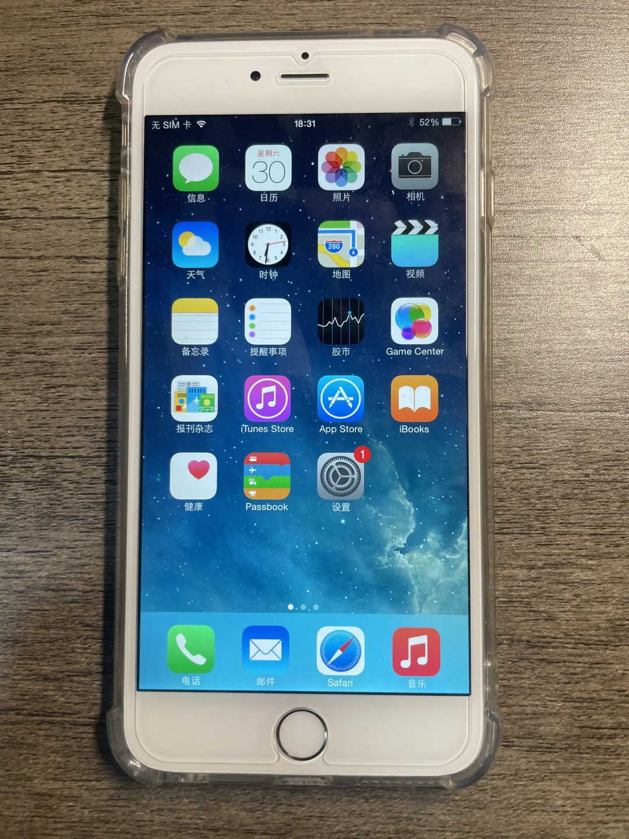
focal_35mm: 26
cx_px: 314
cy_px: 420
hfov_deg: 53.1
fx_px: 630
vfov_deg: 67.3
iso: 125
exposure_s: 1/114
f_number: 1.6
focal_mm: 4.2
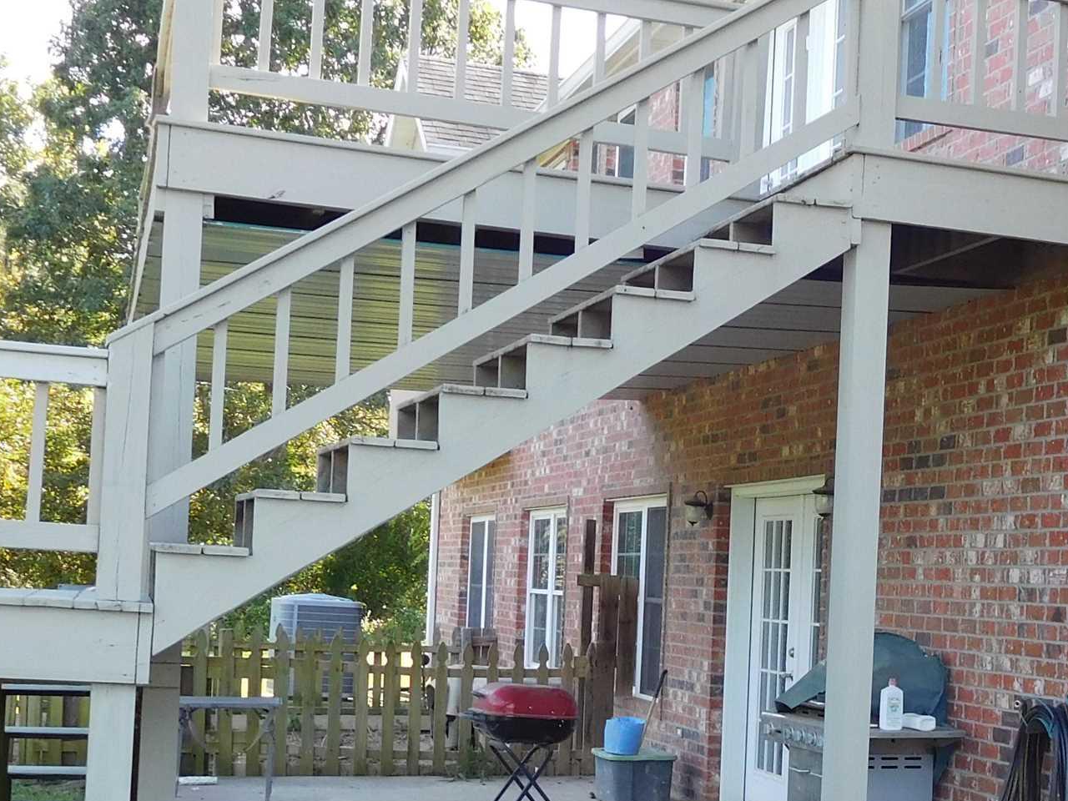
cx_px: 847
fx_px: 1851
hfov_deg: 31.4
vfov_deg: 24.2
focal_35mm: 60
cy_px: 573
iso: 125
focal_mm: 4.5
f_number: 3.4
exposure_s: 1/160
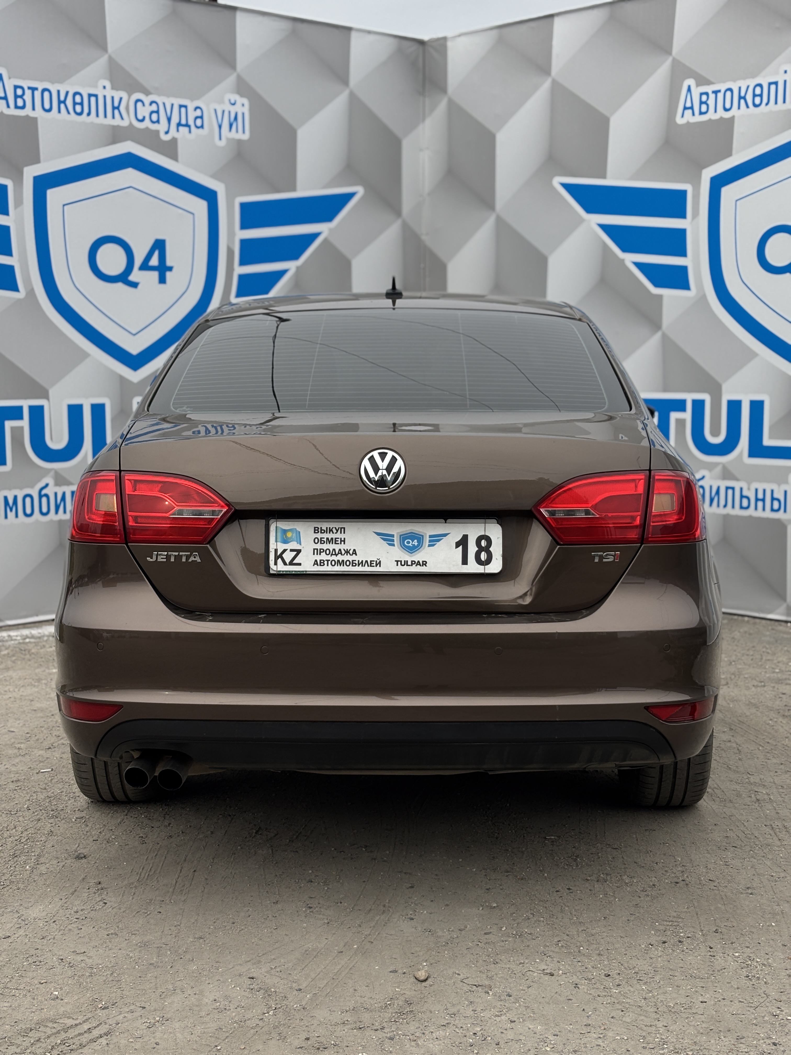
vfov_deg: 36.8
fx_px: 1584
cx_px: 396
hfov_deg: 28.0
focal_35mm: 52
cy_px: 528
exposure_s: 1/831
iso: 32
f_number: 1.6
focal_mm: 5.96
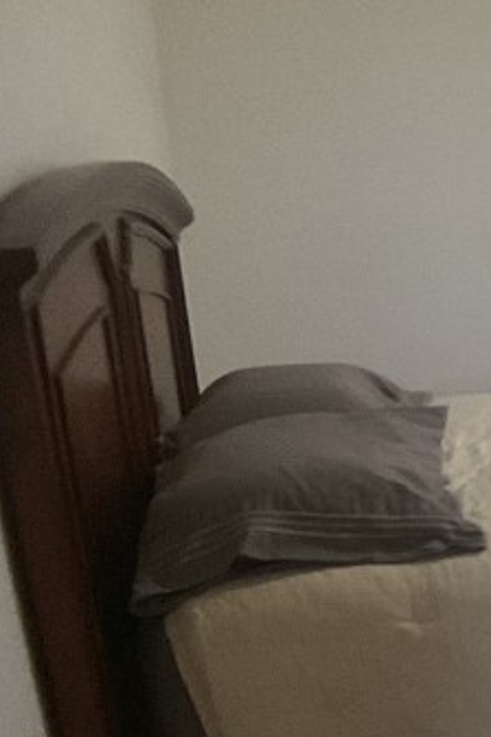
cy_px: 579
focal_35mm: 92
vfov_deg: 21.9
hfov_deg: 12.3
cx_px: 1107
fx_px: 1882
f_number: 1.8
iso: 200
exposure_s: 1/40
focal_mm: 3
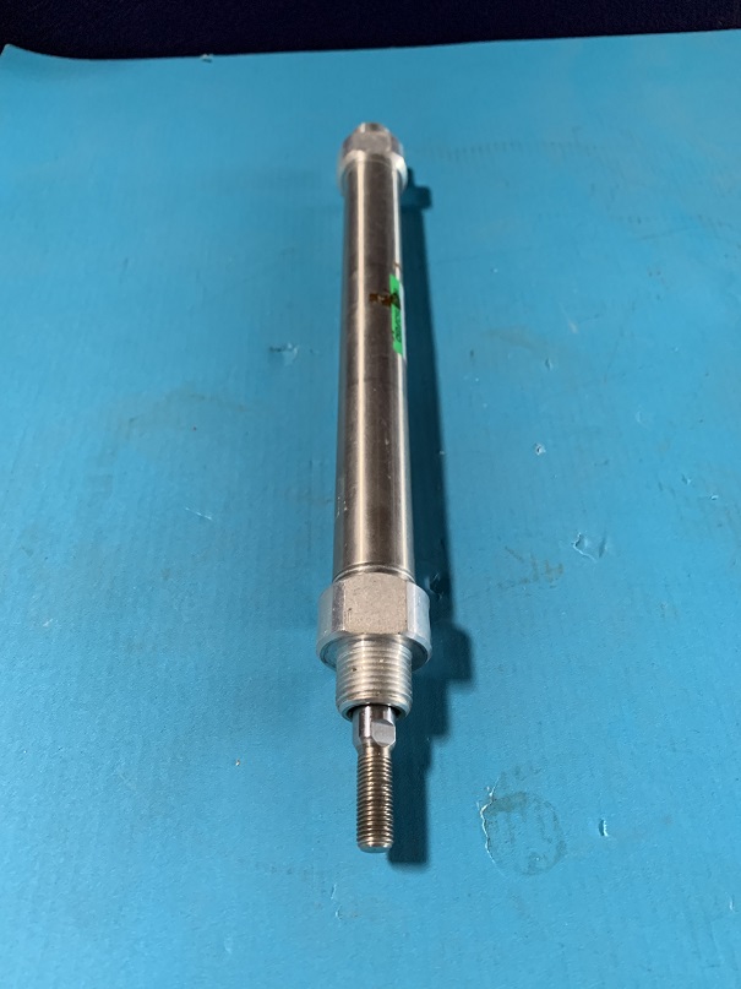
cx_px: 370
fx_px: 742
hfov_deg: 53.1
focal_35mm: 26
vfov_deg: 67.3
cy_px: 494
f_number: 1.8
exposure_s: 1/60
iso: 200
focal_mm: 4.25
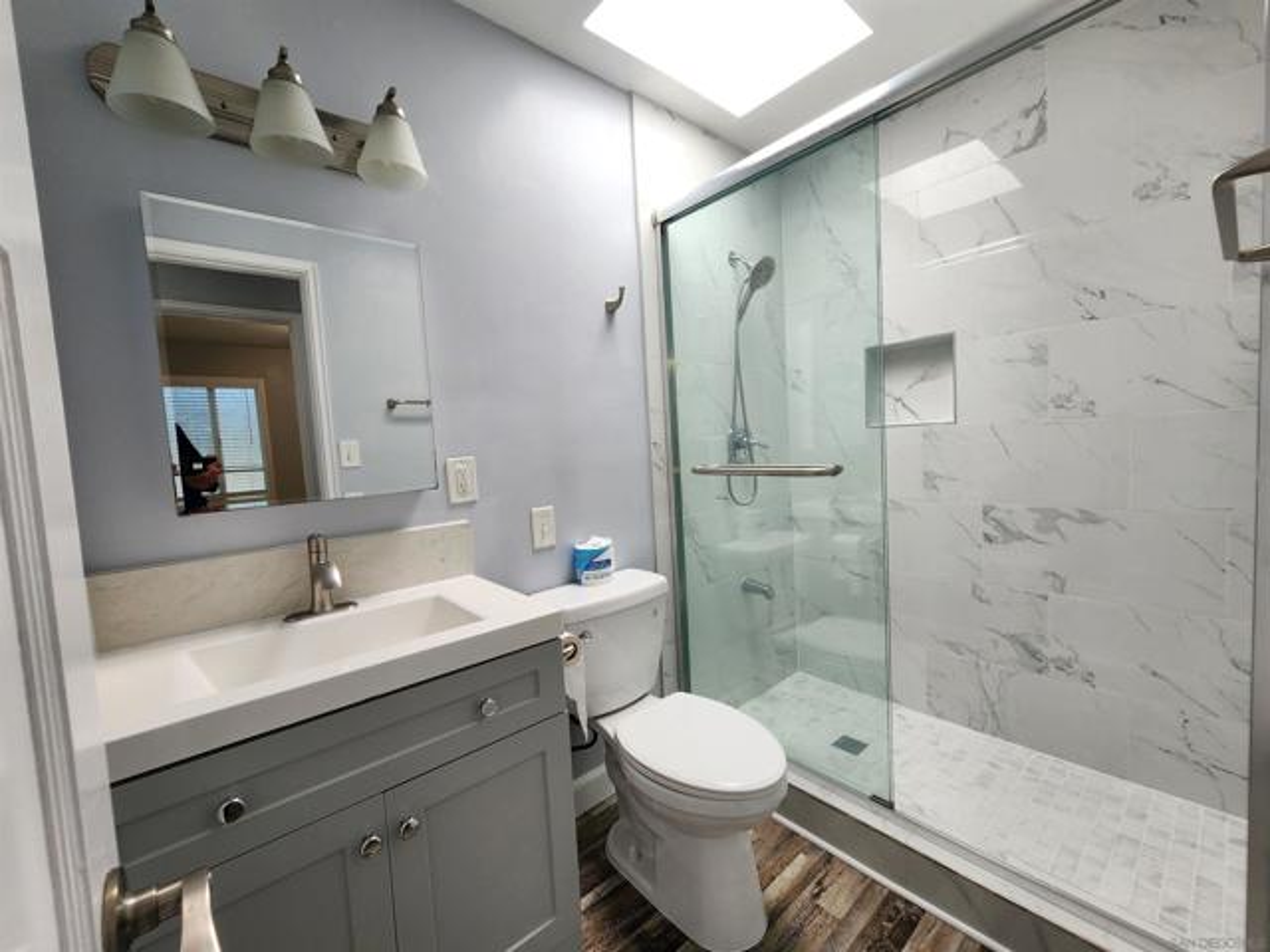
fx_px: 477
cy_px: 476
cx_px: 635
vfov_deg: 89.9
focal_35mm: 13
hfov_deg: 106.2
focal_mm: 2.2
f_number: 2.2
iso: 64
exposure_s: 1/60
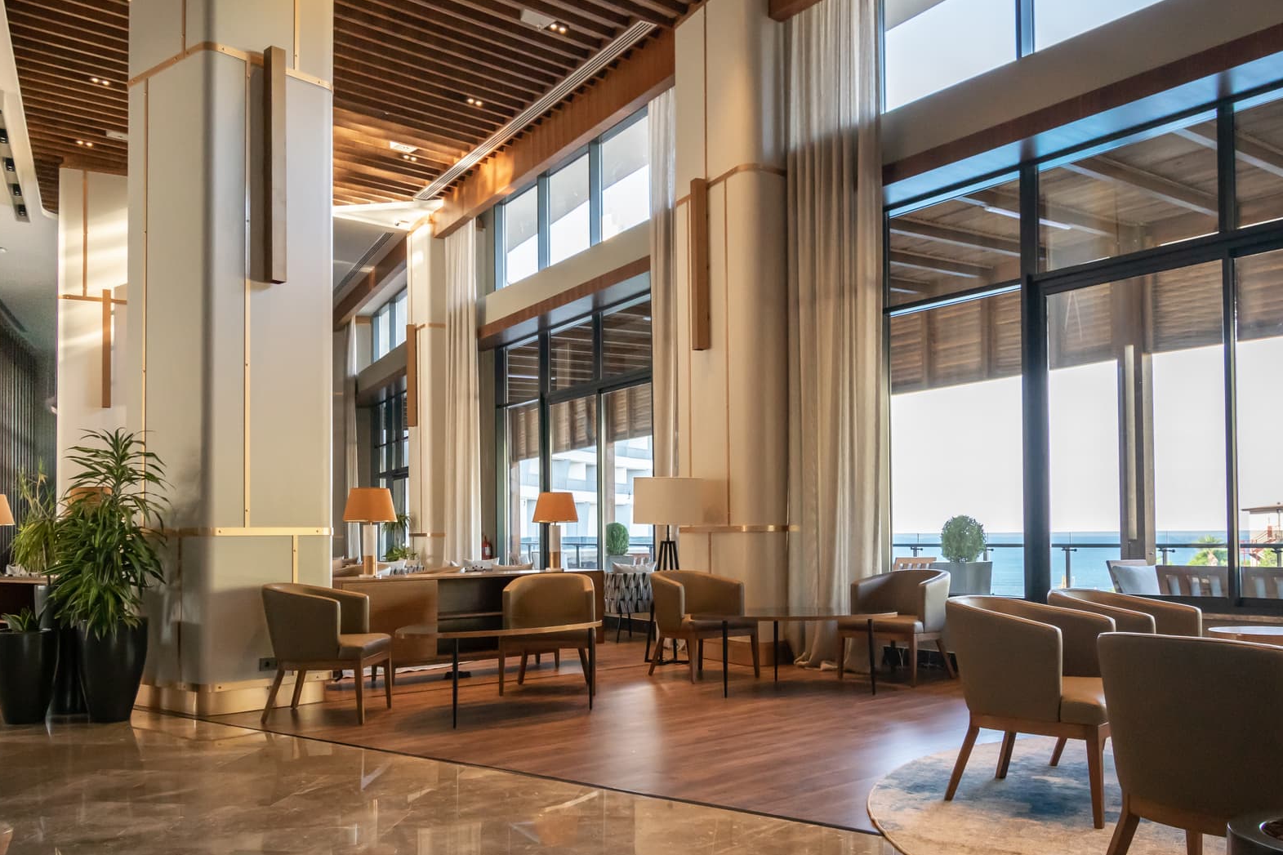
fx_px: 1020
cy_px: 451
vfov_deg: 45.4
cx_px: 597
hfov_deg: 64.2
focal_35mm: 29
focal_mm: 15
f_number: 5.6
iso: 720
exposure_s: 1/250
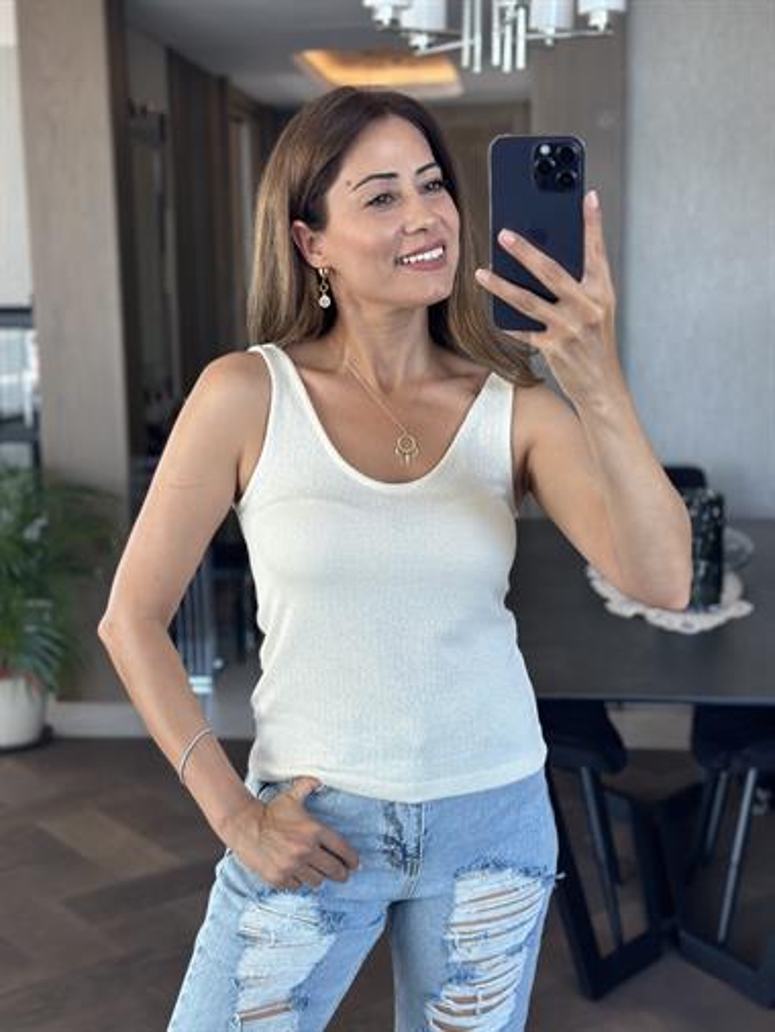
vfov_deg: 39.6
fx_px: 1432
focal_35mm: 48
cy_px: 516
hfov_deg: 30.3
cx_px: 388
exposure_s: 1/121
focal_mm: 6.86
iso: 125
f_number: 1.78
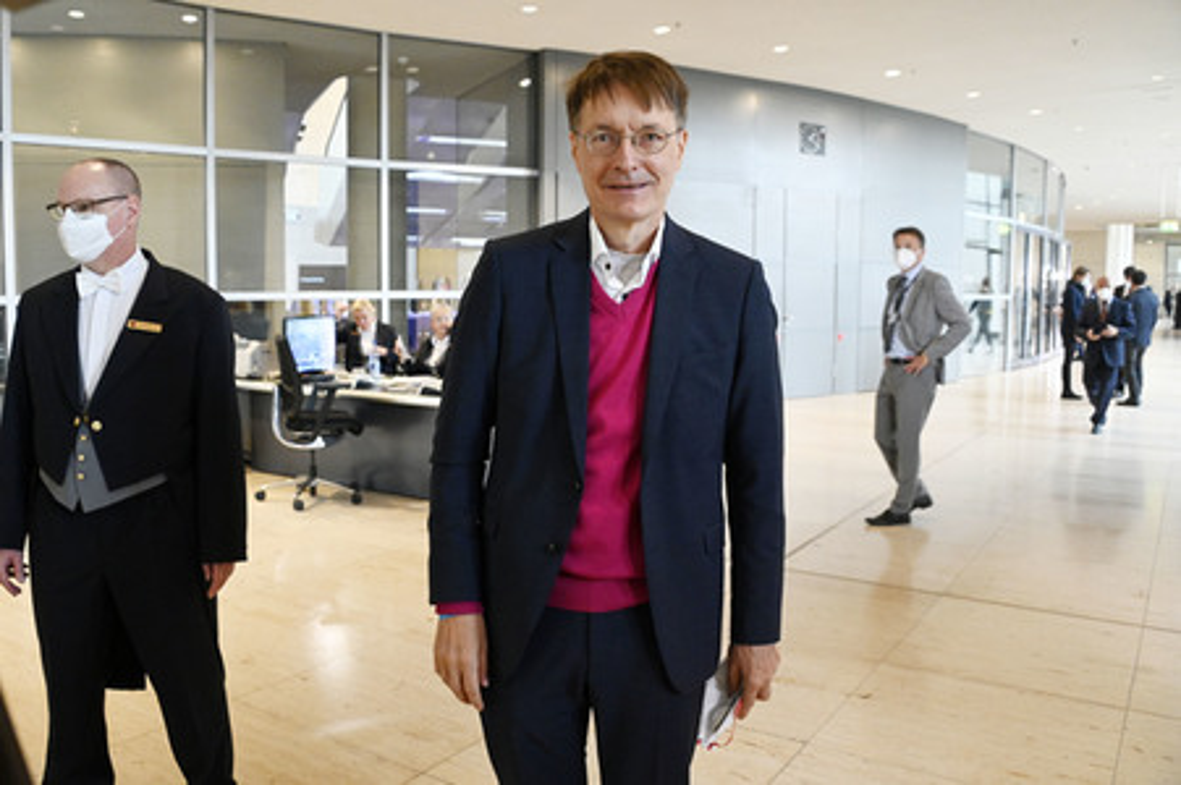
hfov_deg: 65.5
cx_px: 590
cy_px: 392
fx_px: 918
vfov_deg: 46.3
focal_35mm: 28
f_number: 5.6
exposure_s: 1/125
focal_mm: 28
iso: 8000
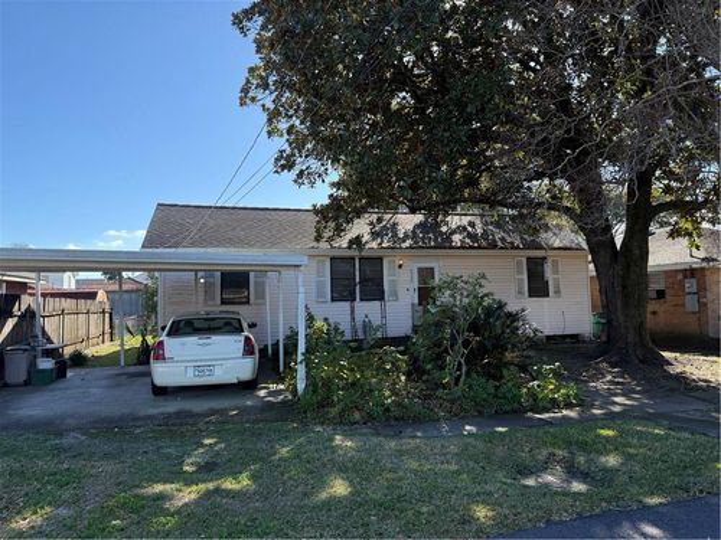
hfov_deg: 71.6
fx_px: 500
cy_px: 270
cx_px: 360
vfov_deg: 56.8
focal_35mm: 24
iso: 100
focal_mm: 6.76
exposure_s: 1/1770
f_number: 1.78
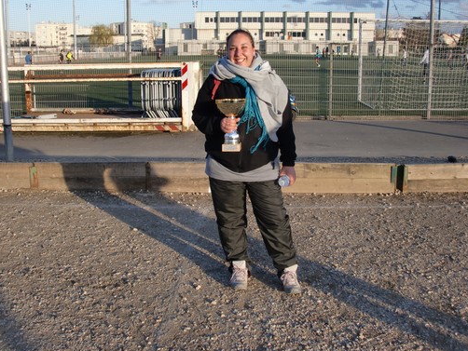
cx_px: 232
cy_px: 149
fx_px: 582
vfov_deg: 33.6
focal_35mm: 43
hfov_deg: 43.8
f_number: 2.8
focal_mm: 6.3
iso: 64
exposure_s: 1/500
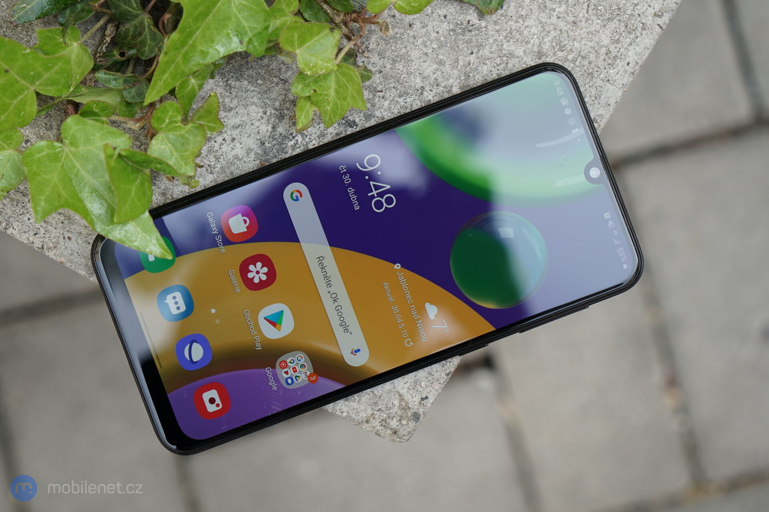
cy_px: 256
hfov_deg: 35.1
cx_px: 384
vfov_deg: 23.8
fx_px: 1217
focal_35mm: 57
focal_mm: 57
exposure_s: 1/125
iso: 100
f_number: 4.5
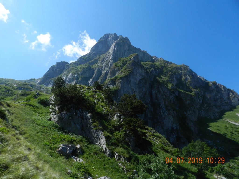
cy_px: 90
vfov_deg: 58.9
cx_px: 120
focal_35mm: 23
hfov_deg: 73.9
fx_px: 159
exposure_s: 1/1000
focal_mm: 4
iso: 160
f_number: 4.5
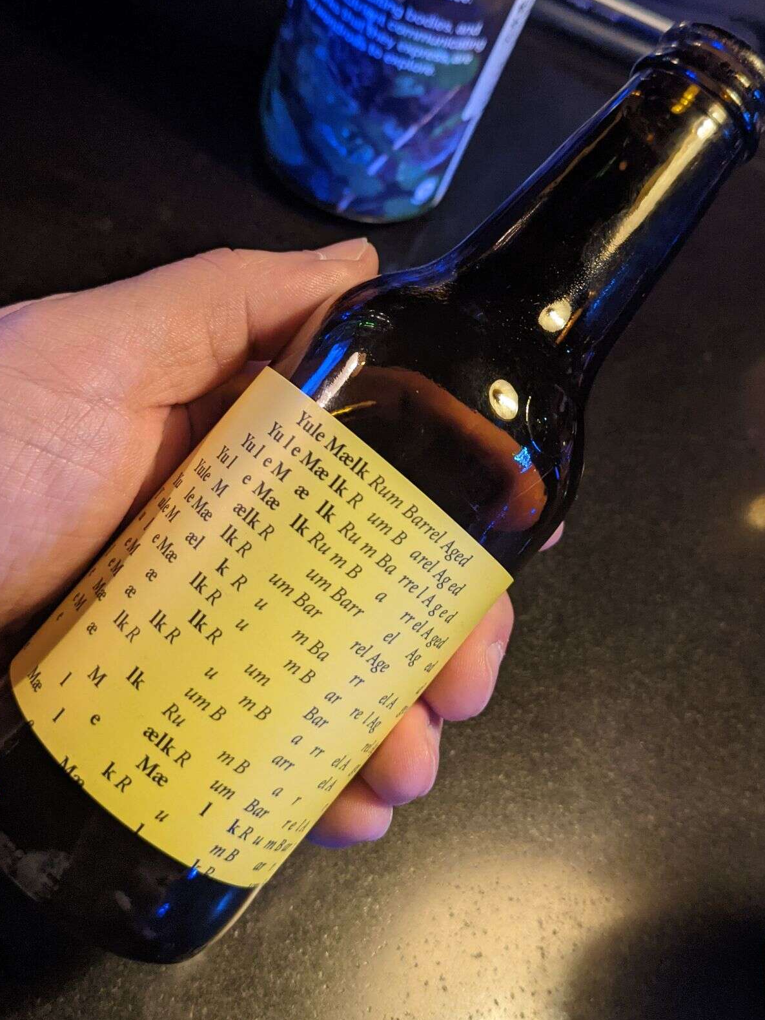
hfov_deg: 40.7
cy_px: 438
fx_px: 1031
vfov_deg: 52.4
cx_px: 387
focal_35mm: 35
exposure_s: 1/25
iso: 529
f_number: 1.73
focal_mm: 4.38
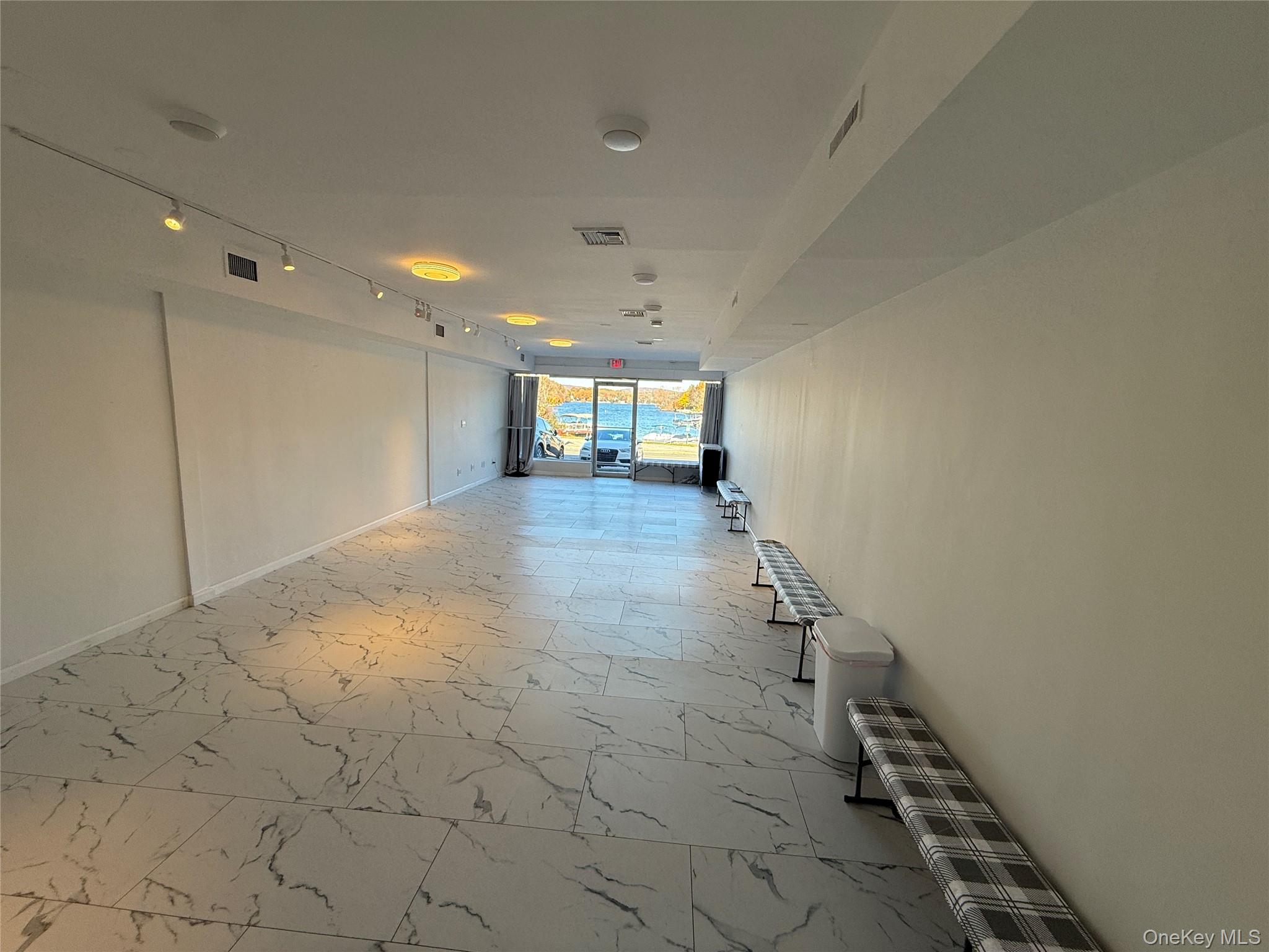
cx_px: 634
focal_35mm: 14
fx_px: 513
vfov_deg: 85.7
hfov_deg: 102.1
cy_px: 476
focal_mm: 2.22
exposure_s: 1/228
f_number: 2.2
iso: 64
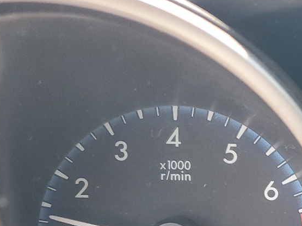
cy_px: 266
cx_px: 384
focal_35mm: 75
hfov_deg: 23.3
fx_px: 654
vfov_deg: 18.7
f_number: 1.5
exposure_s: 1/120
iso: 86
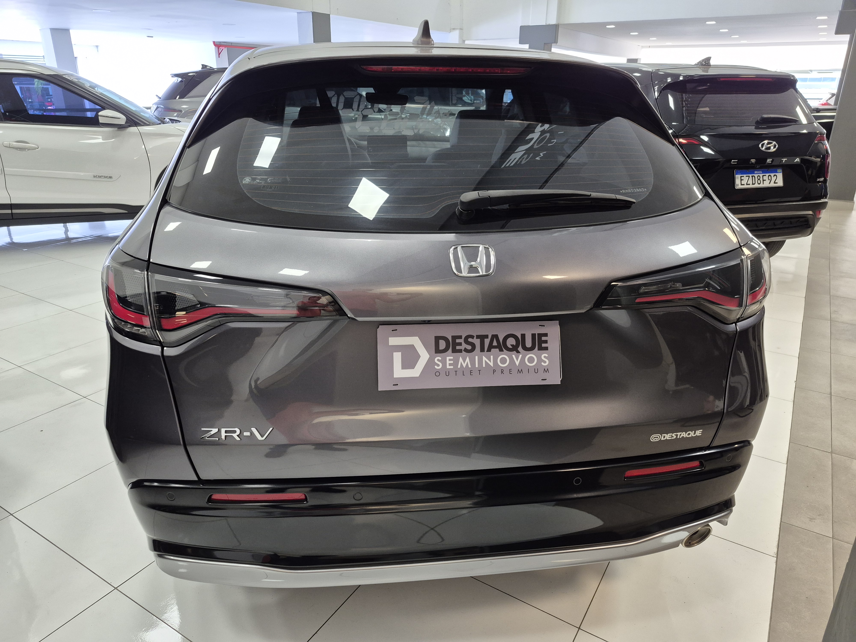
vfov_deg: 58.9
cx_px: 428
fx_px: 569
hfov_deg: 73.9
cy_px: 321
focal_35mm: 23
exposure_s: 1/120
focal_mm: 5.4
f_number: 1.8
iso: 400
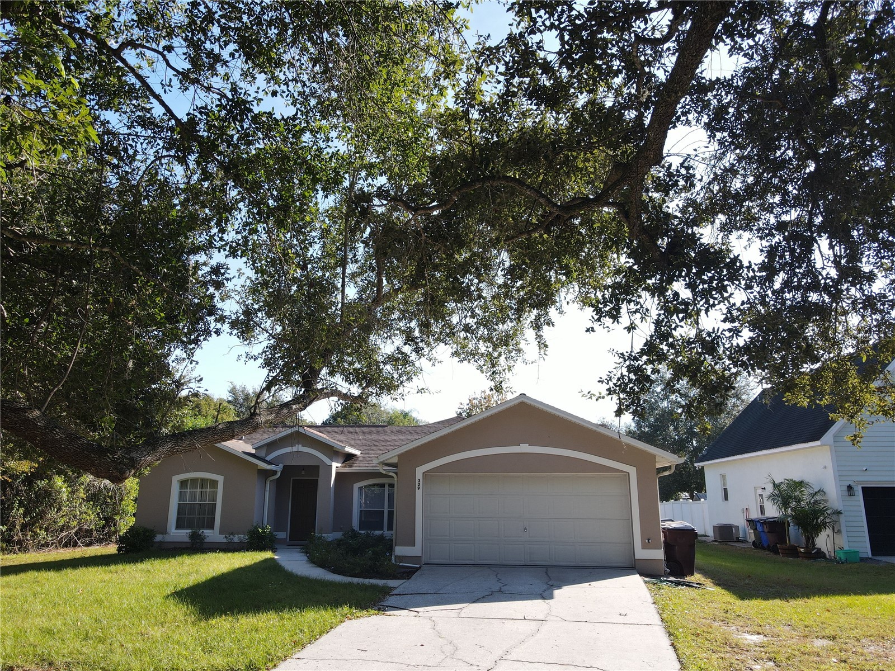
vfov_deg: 56.8
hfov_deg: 71.6
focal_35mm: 24
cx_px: 448
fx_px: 621
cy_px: 336
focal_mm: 4.5
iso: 100
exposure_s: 1/250
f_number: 2.8
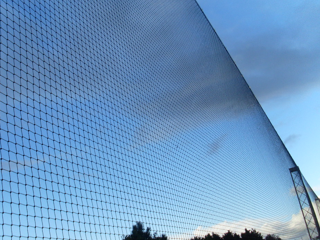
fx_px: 388
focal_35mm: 42
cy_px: 109
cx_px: 161
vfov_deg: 34.3
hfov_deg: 44.8
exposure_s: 1/180
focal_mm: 6.3
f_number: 7.7
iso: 80
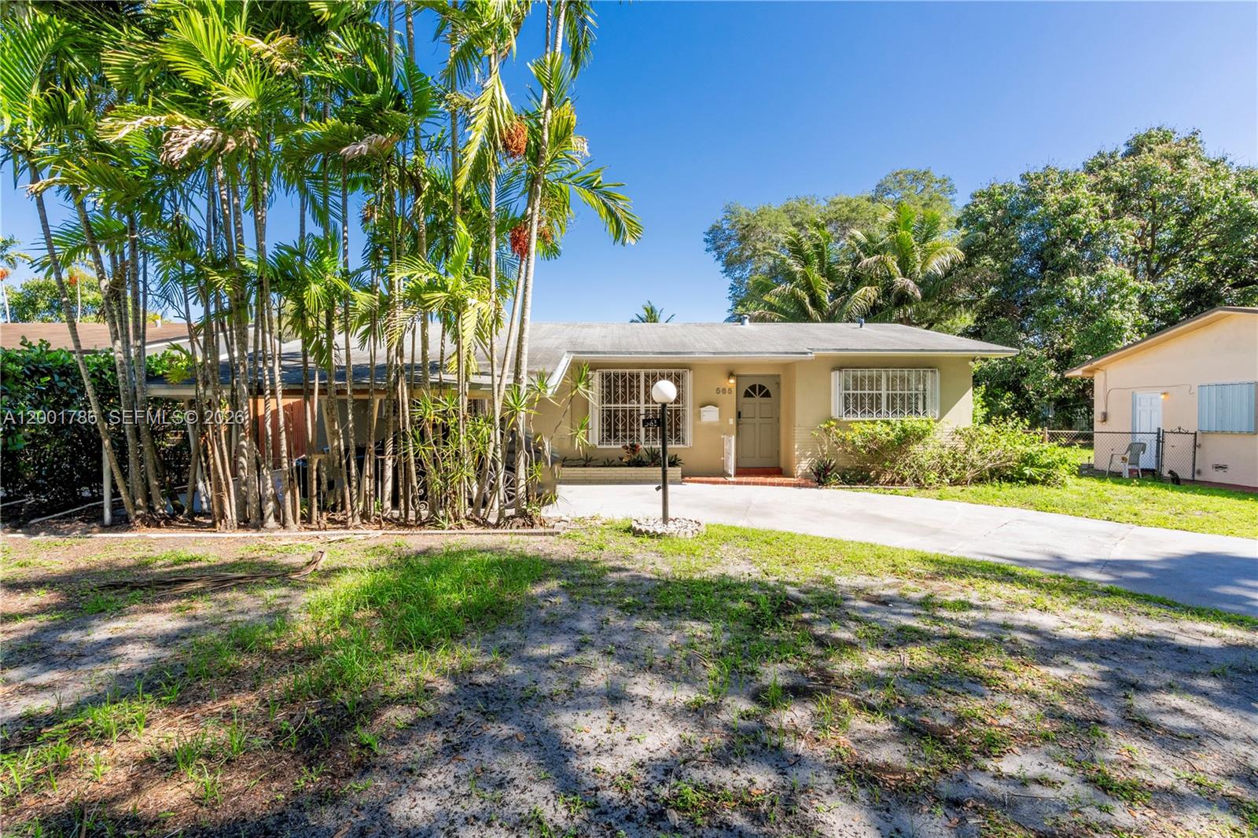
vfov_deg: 72.0
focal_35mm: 16
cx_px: 629
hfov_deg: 95.0
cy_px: 419
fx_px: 576
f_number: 9
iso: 250
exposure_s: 1/250
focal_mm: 11
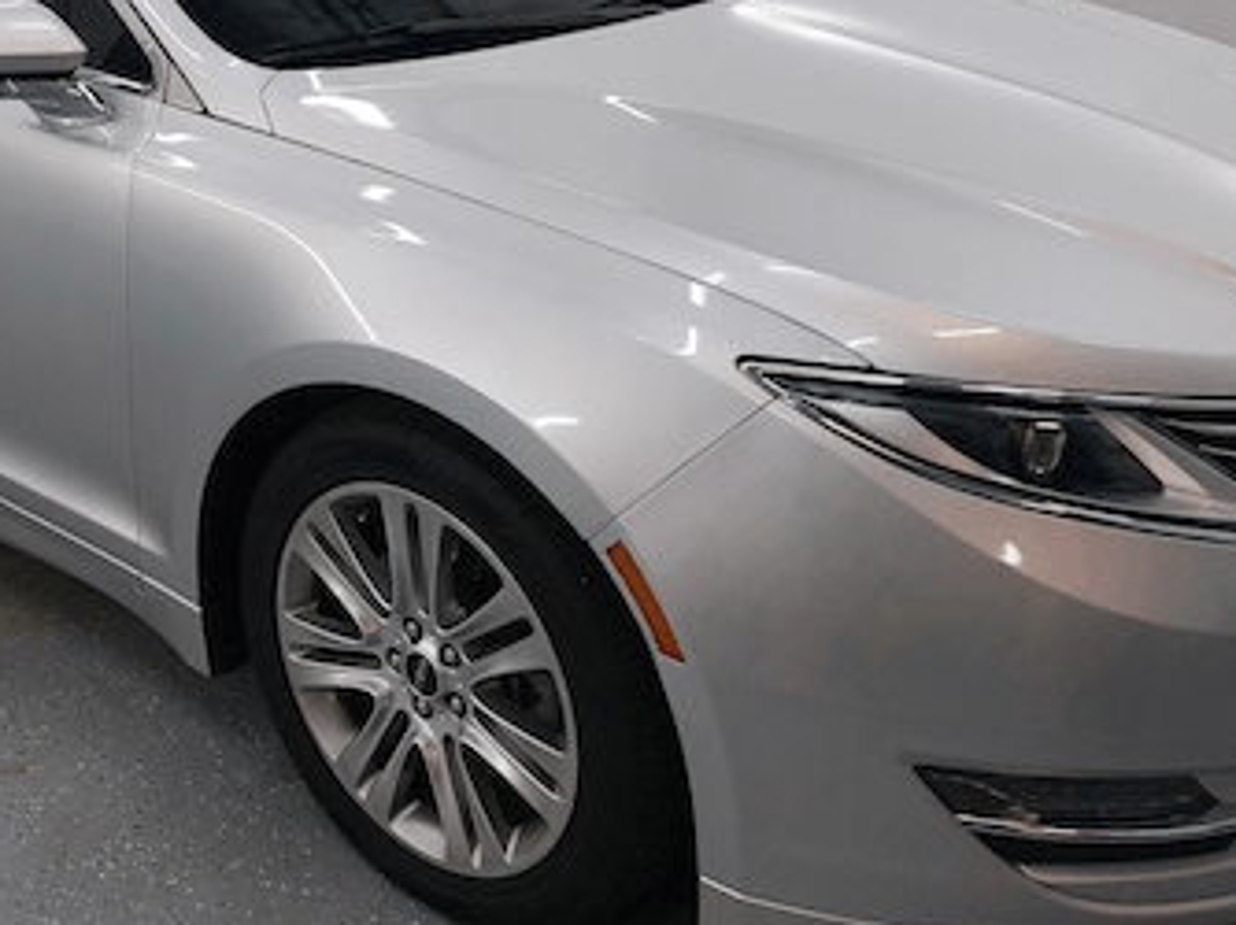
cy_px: 222
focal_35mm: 46
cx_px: 281
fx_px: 1641
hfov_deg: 39.9
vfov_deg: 30.9
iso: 160
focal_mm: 5.23
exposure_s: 1/120
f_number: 1.8
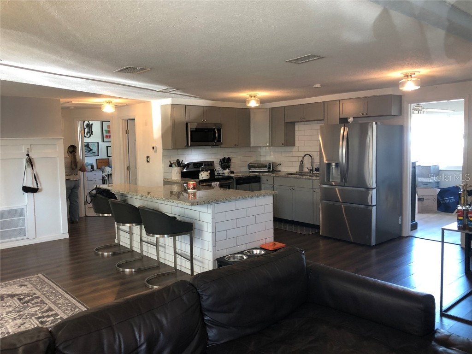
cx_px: 236
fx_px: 382
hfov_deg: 63.4
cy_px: 177
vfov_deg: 49.7
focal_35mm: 28
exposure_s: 1/15
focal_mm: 3.99
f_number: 1.8
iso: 40
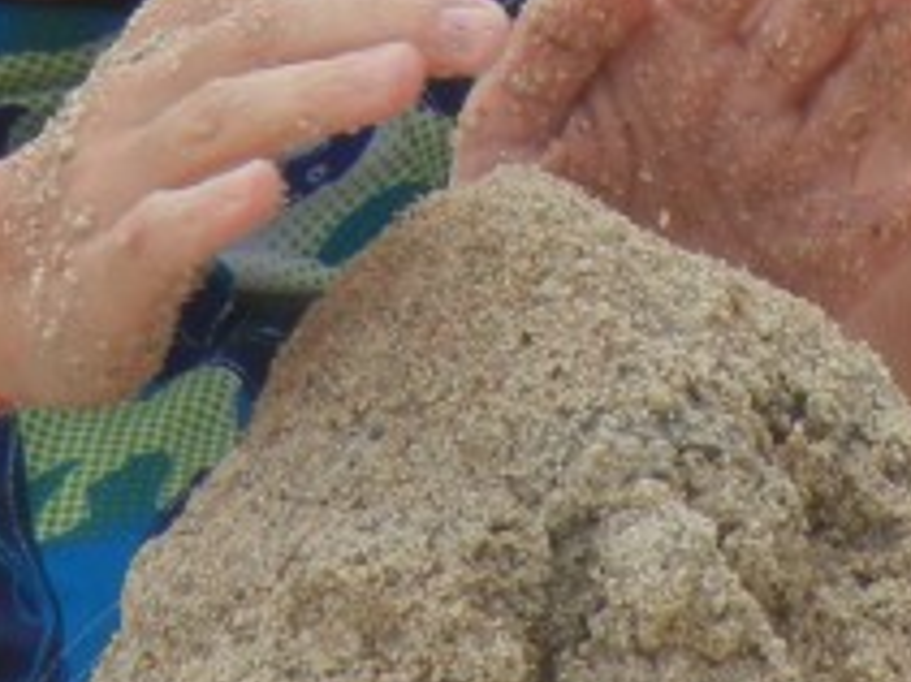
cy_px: -850
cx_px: 596
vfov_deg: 1.0
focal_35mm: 1457
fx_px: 38323
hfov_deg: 1.4
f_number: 5.6
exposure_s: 1/306
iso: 160
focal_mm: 54
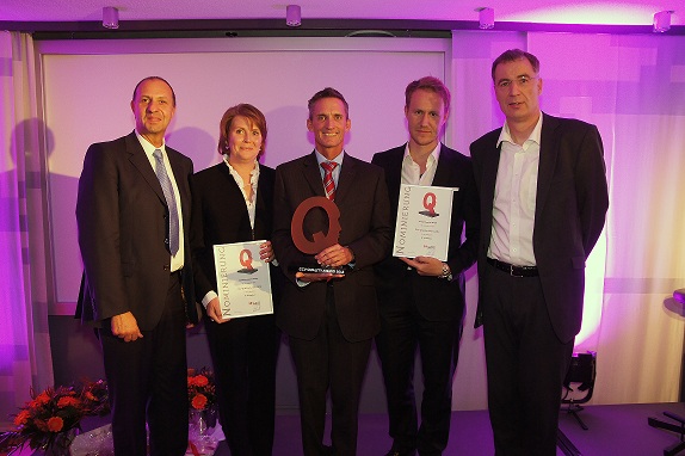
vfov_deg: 50.4
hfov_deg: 70.5
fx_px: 485
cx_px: 342
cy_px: 228
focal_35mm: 26
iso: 800
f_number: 2.8
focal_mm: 17
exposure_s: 1/60
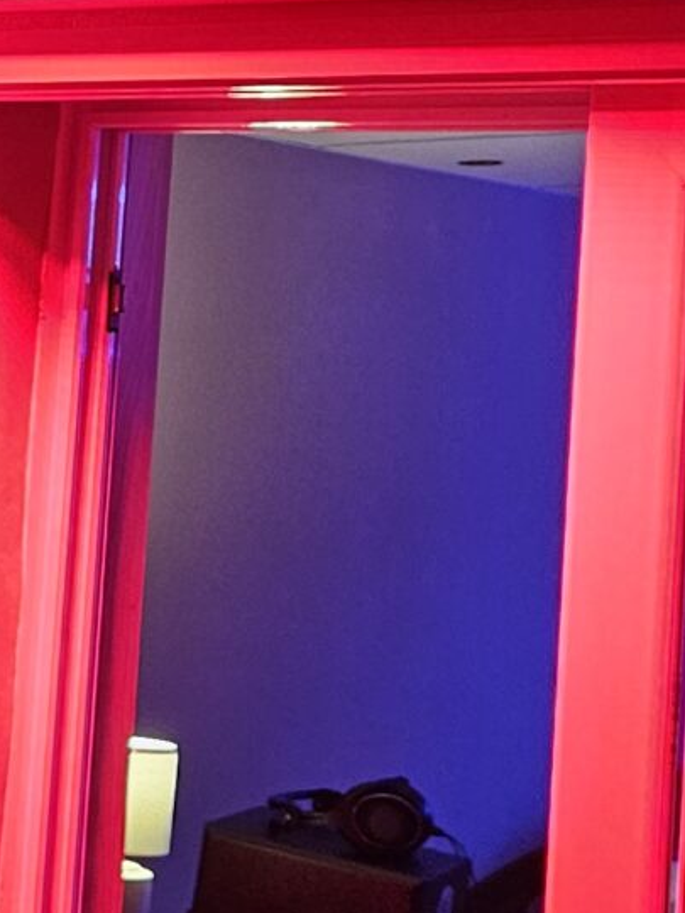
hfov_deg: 13.3
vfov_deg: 18.0
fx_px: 2876
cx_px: -91
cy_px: 247
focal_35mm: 109
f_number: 1.8
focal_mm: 5.4
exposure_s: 1/100
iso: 320
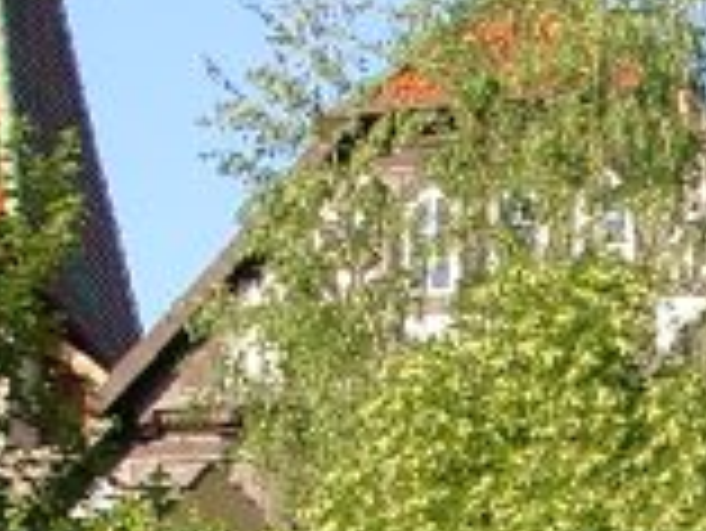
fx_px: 3837
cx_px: 872
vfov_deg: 7.8
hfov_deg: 10.3
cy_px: 716
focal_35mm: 188
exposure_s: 1/204
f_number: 4
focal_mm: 7.69
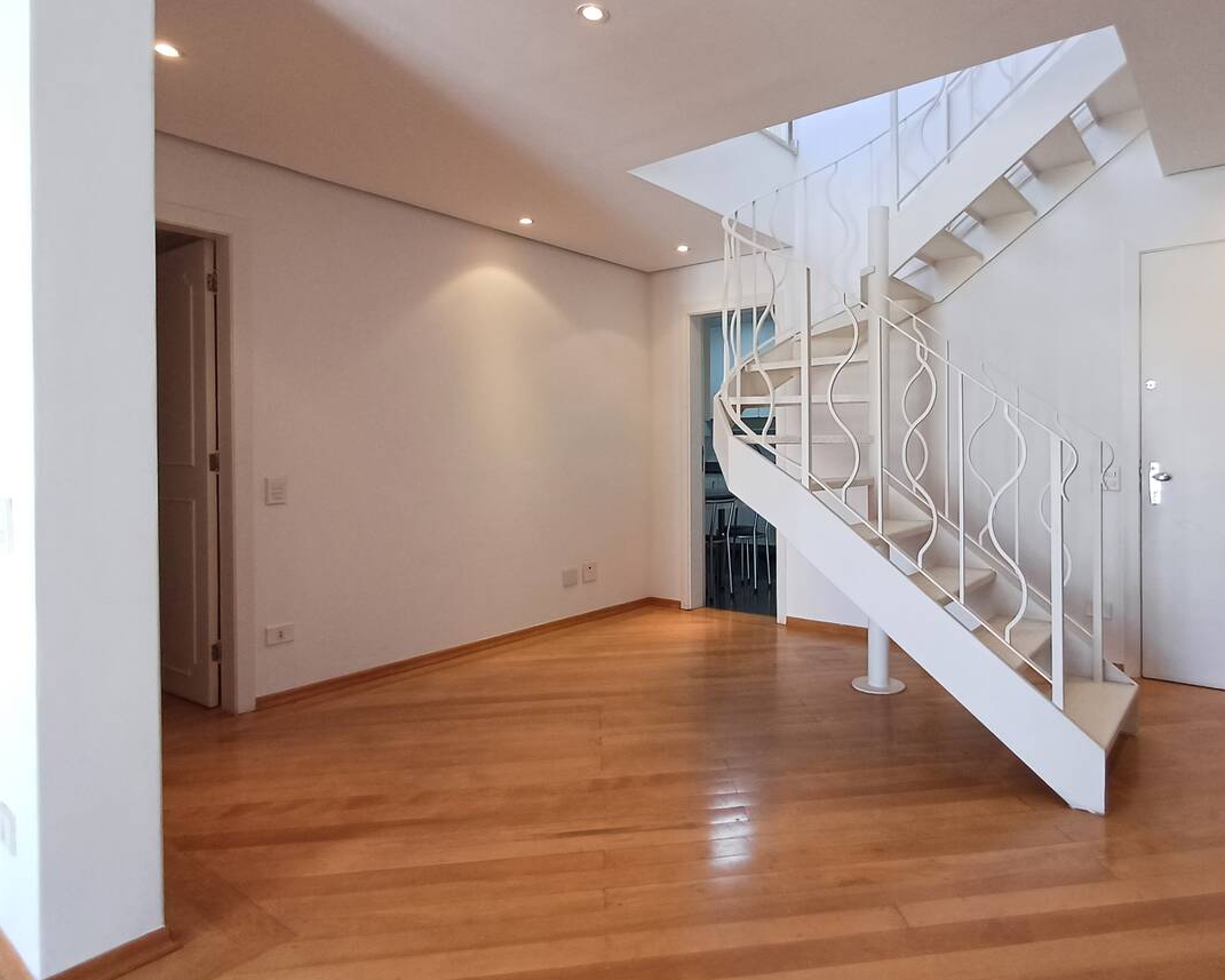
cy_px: 453
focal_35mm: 21
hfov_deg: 77.0
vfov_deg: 65.4
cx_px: 715
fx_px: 761
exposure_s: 1/60
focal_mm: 1.64
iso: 100
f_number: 2.2
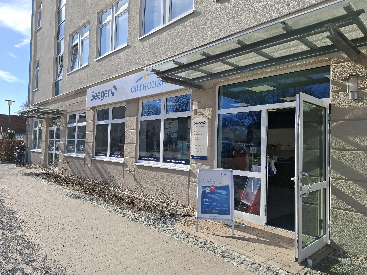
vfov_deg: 58.9
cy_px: 138
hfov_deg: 73.9
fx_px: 244
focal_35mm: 23
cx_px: 184
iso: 50
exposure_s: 1/1894
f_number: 1.8
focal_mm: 5.54
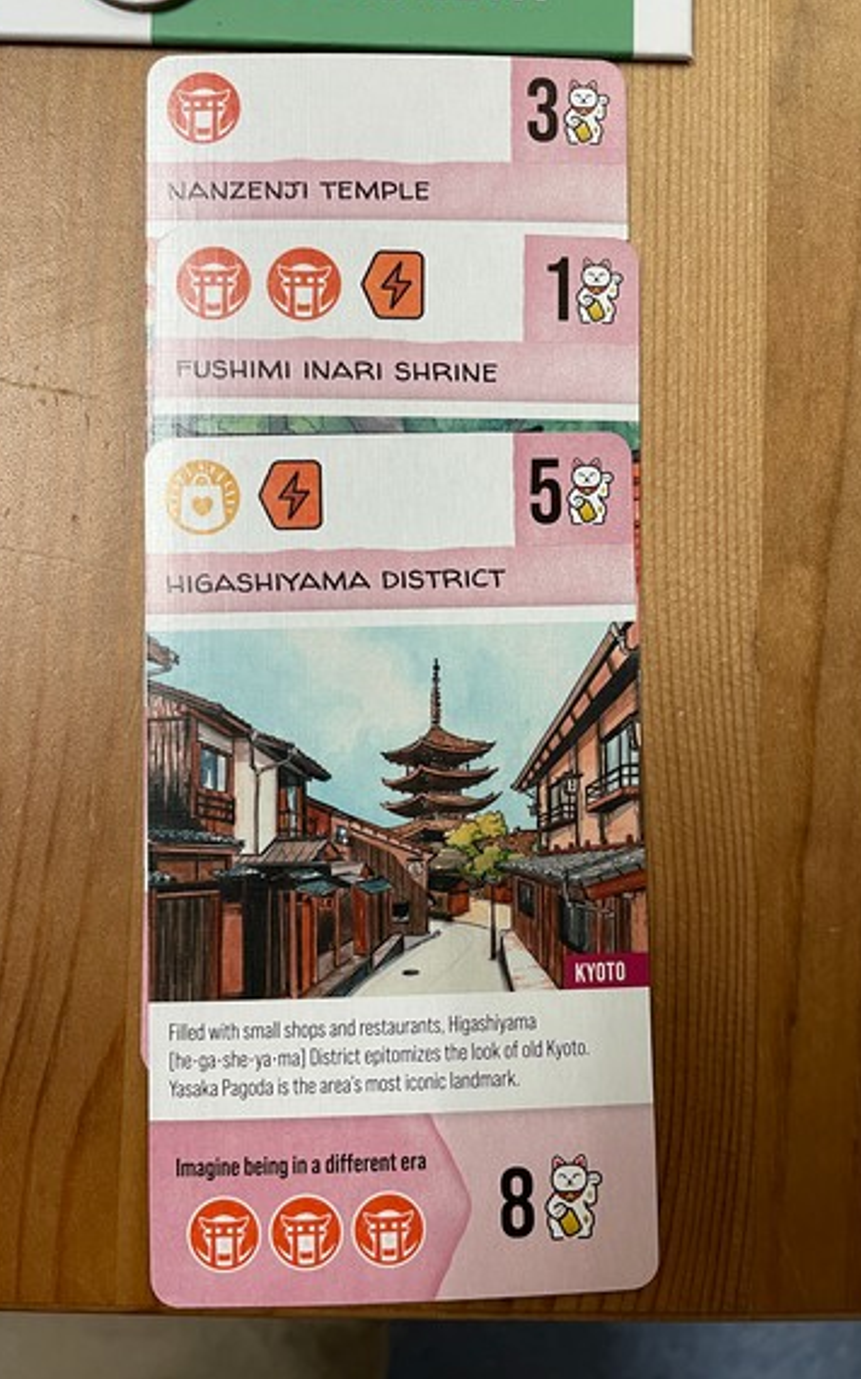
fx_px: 1089
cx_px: 430
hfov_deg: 43.1
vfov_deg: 64.6
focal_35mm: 29
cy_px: 660
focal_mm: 4.2
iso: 100
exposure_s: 1/60
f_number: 1.6
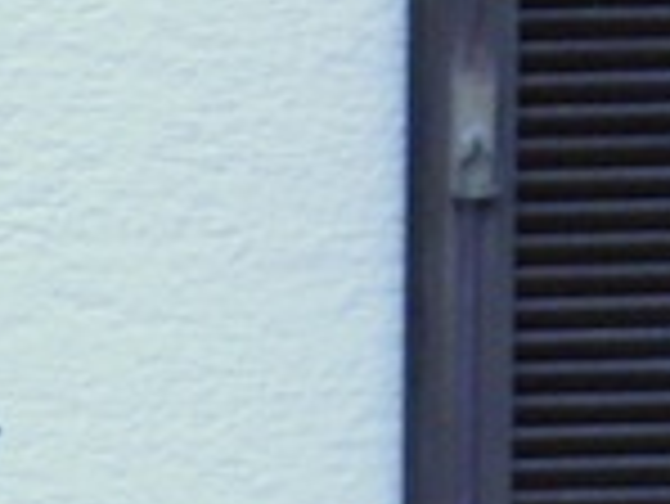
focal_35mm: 500
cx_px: -666
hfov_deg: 3.9
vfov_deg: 3.0
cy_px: 1130
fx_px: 9685
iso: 400
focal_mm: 18.8
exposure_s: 1/80
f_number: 3
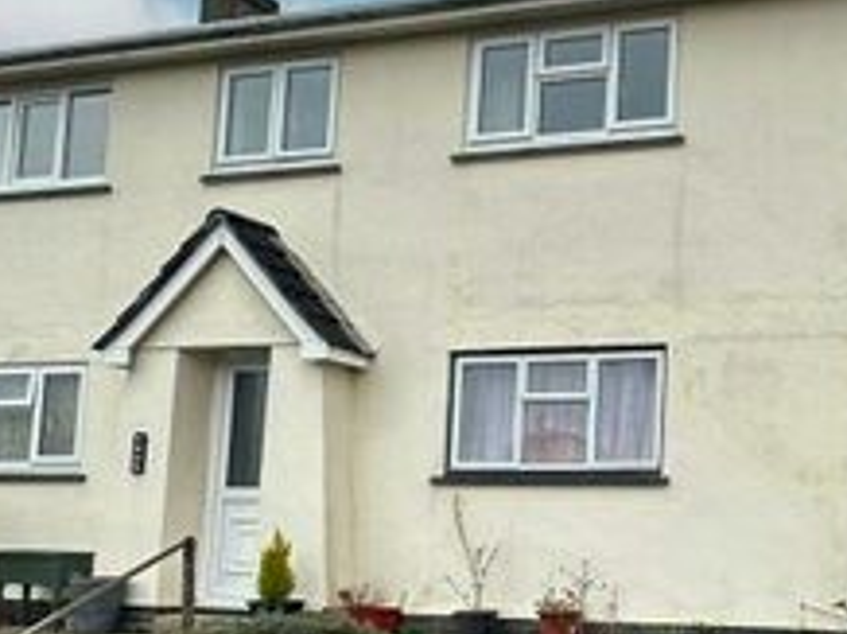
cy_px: 480
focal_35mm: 45
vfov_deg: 31.5
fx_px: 1100
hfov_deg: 37.1
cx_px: 874
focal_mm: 2.22
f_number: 2.2
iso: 40
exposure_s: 1/587
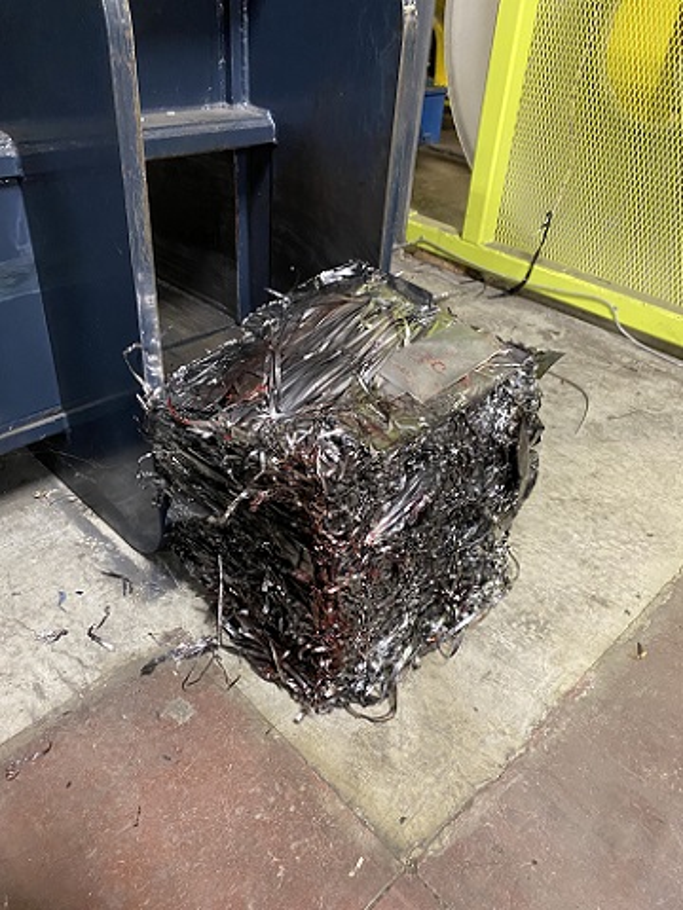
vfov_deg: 67.3
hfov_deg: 53.1
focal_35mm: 26
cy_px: 455
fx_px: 684
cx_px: 342
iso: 500
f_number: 1.8
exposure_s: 1/60
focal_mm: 4.25
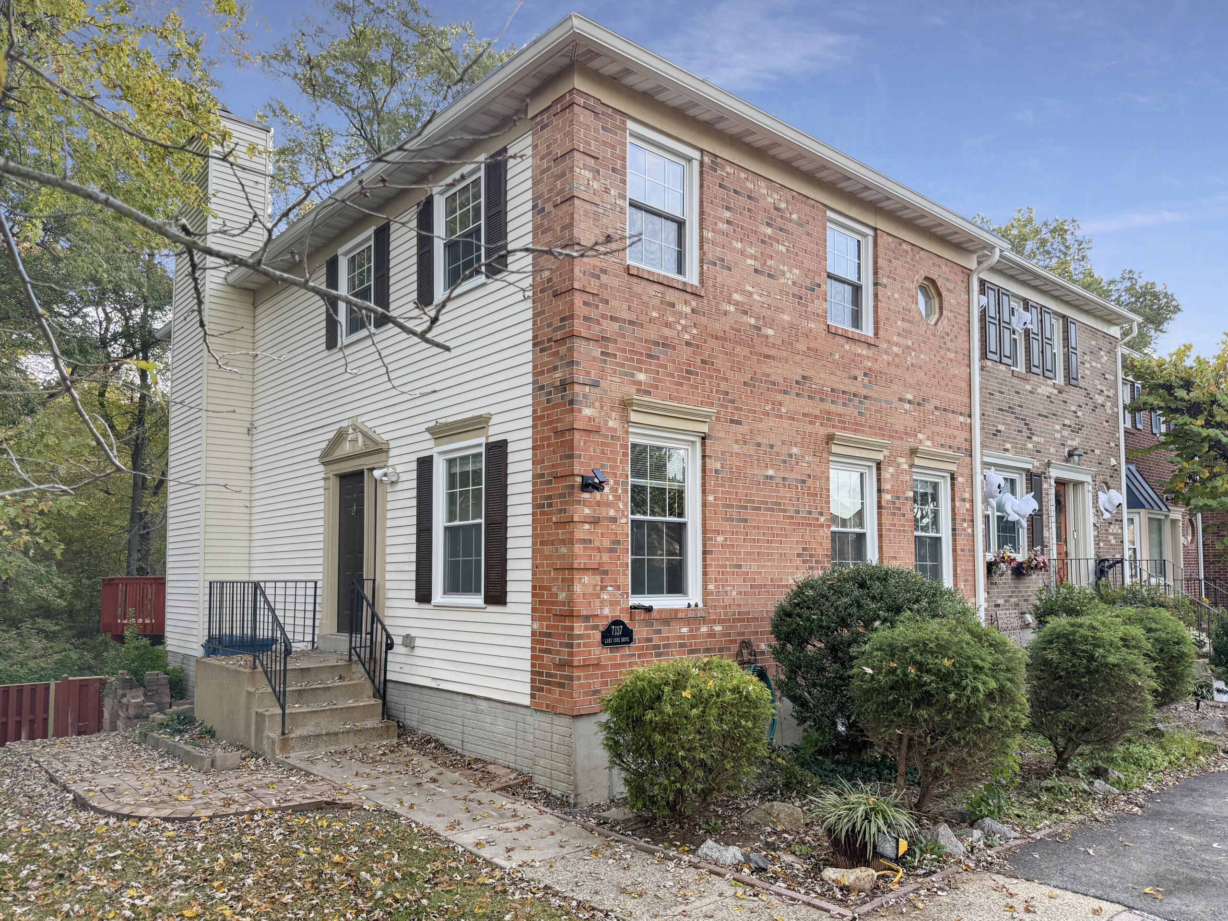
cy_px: 460
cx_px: 614
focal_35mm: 24
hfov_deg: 71.6
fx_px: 851
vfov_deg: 56.8
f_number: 1.78
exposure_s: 1/543
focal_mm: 6.76
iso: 100
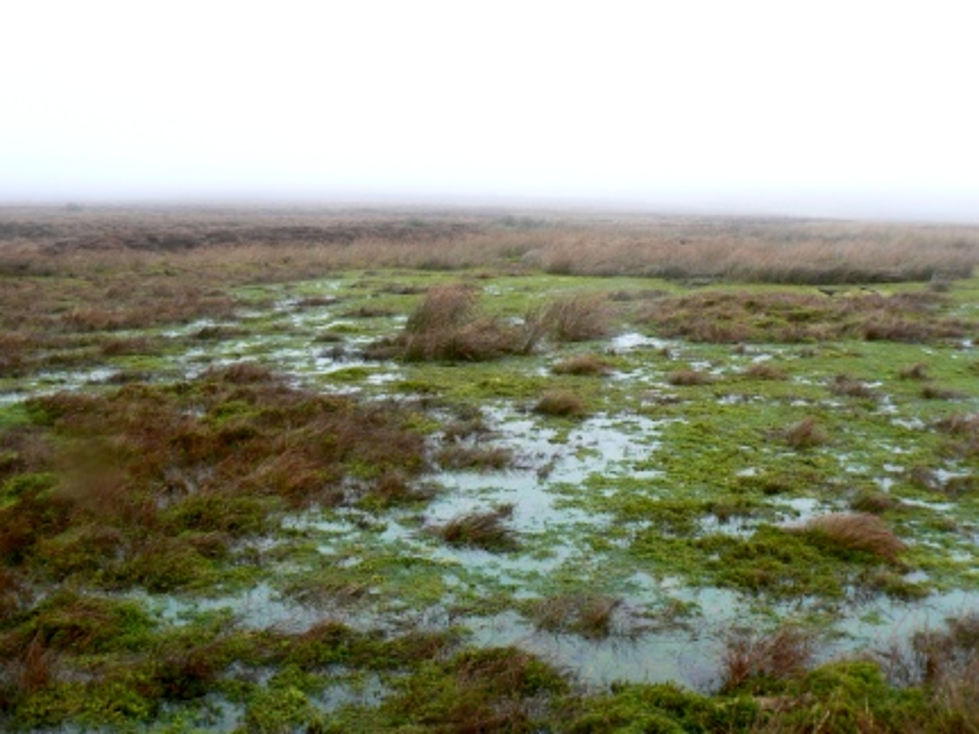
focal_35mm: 36
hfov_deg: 51.4
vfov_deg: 39.7
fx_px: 1018
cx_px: 490
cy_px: 367
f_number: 5.6
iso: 80
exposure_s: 1/100
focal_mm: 6
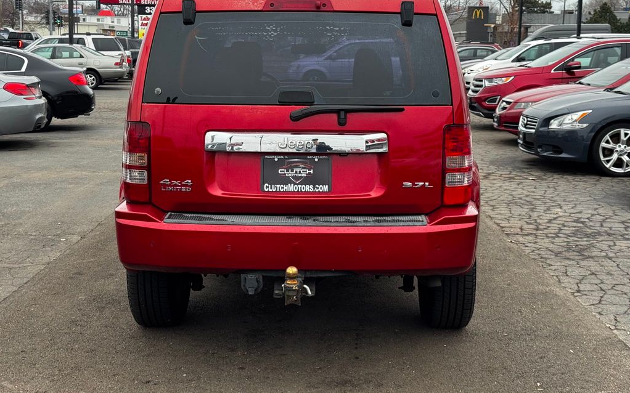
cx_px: 315
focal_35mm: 51
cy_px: 171
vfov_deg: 25.3
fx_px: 875
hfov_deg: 39.6
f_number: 1.78
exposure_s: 1/792
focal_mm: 6.76
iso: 64
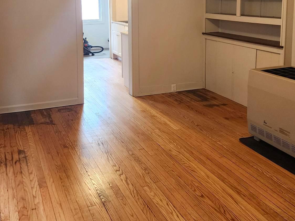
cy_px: 45
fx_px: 358
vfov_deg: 33.4
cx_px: 151
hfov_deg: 44.8
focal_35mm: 42
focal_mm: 6.4
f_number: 1.8
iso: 500
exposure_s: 1/120
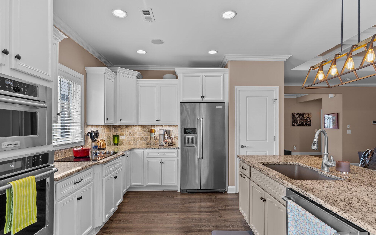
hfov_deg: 88.0
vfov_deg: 62.2
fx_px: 195
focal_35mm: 19
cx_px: 188
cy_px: 125
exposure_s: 1/2
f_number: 8
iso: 200
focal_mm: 18
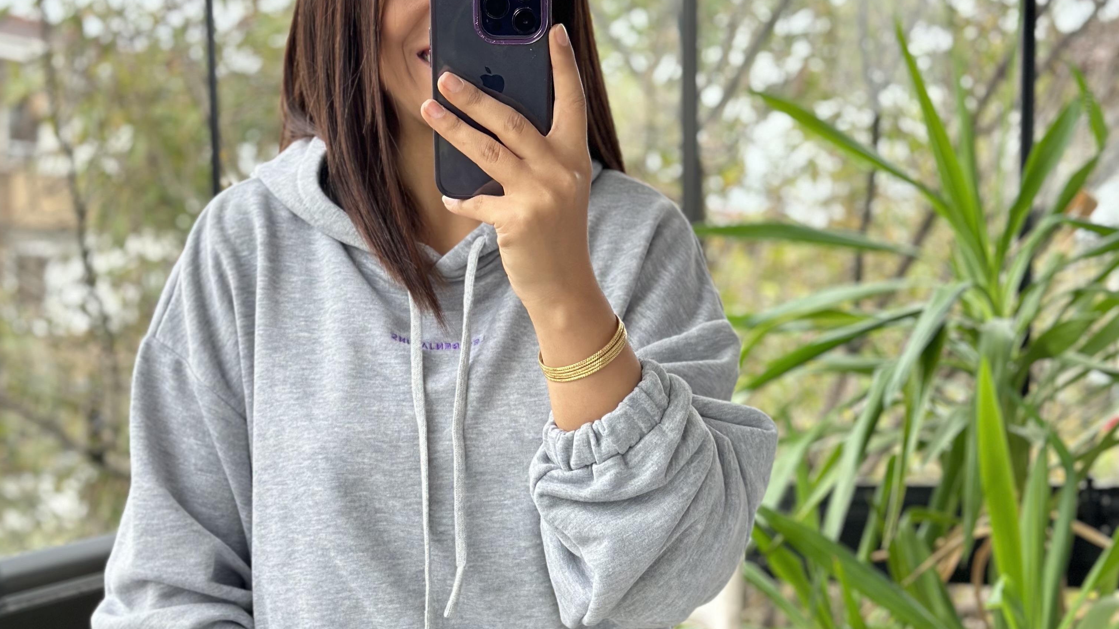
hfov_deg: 30.2
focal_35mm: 70
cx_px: 558
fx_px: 2077
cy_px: 488
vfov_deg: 17.1
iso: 125
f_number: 1.78
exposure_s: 1/114
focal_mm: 6.86
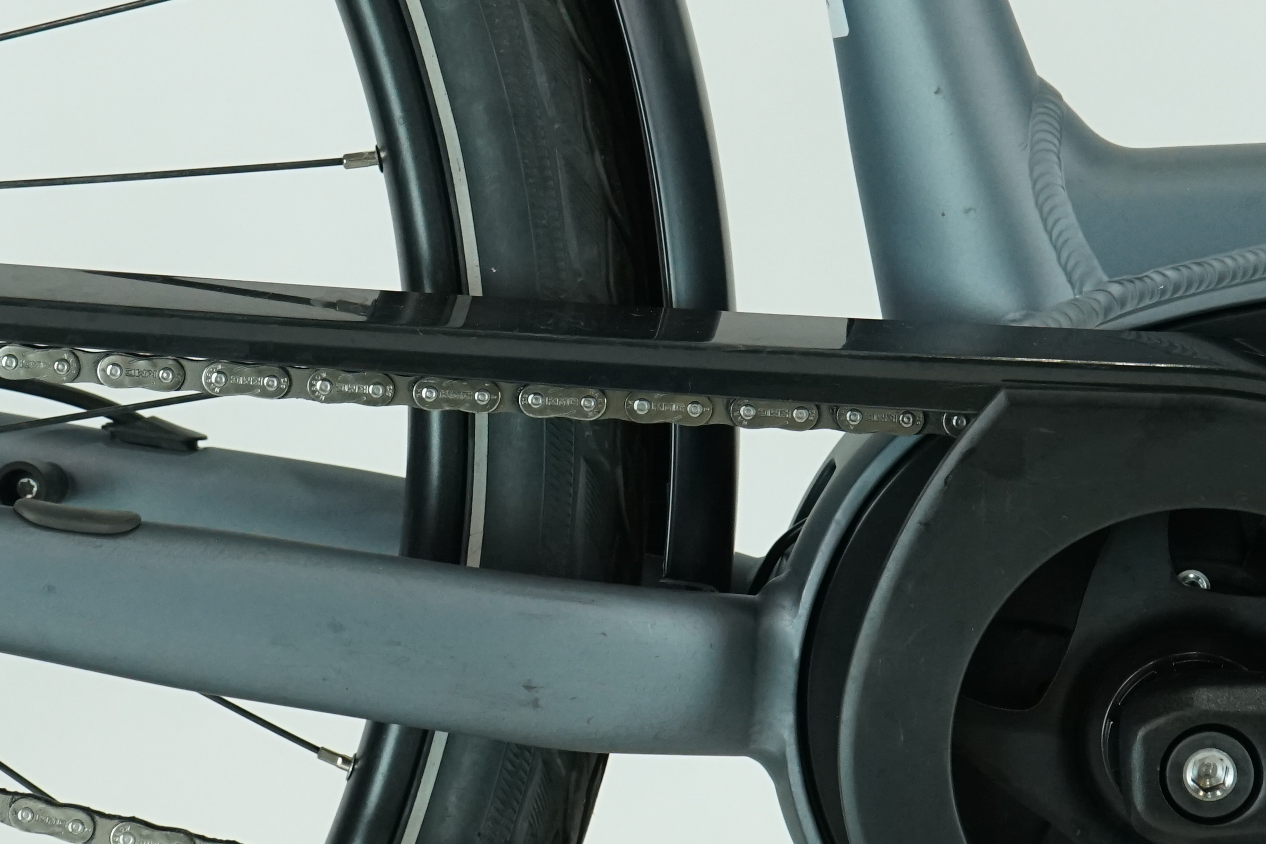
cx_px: 498
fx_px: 3974
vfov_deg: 12.1
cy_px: 230
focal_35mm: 113
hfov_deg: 18.1
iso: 1600
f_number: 6.3
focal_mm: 45
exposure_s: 1/200
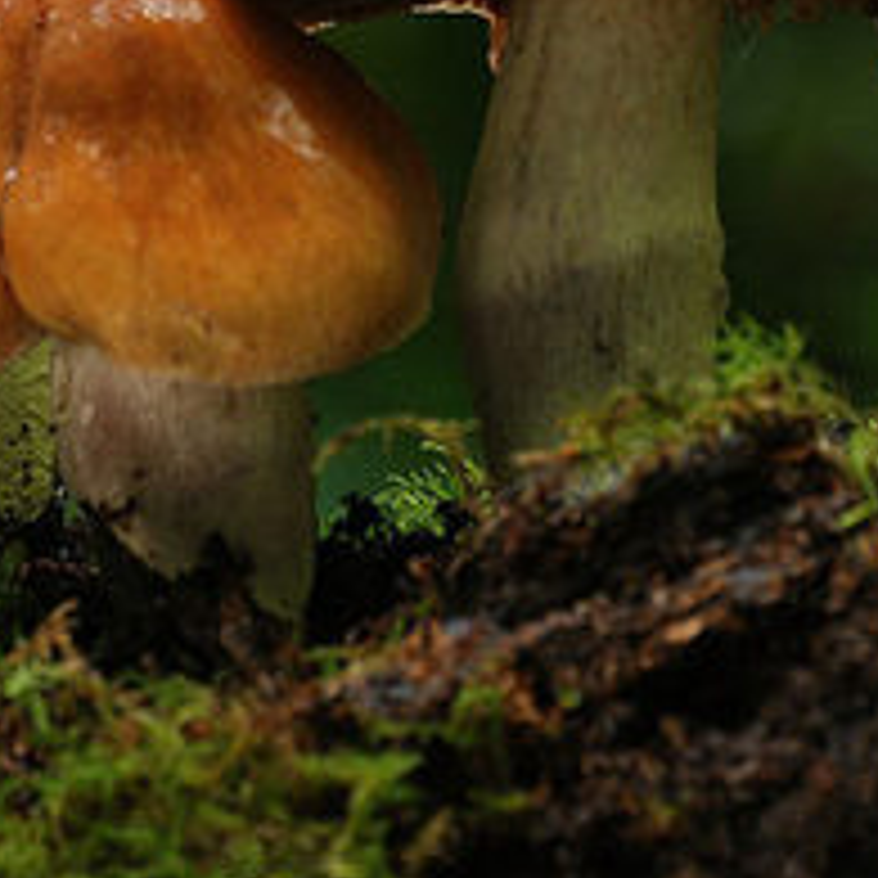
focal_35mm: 980
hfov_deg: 1.8
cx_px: 59
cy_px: -14
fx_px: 28122
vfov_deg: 1.8
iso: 200
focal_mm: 250
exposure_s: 1/10
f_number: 5.6
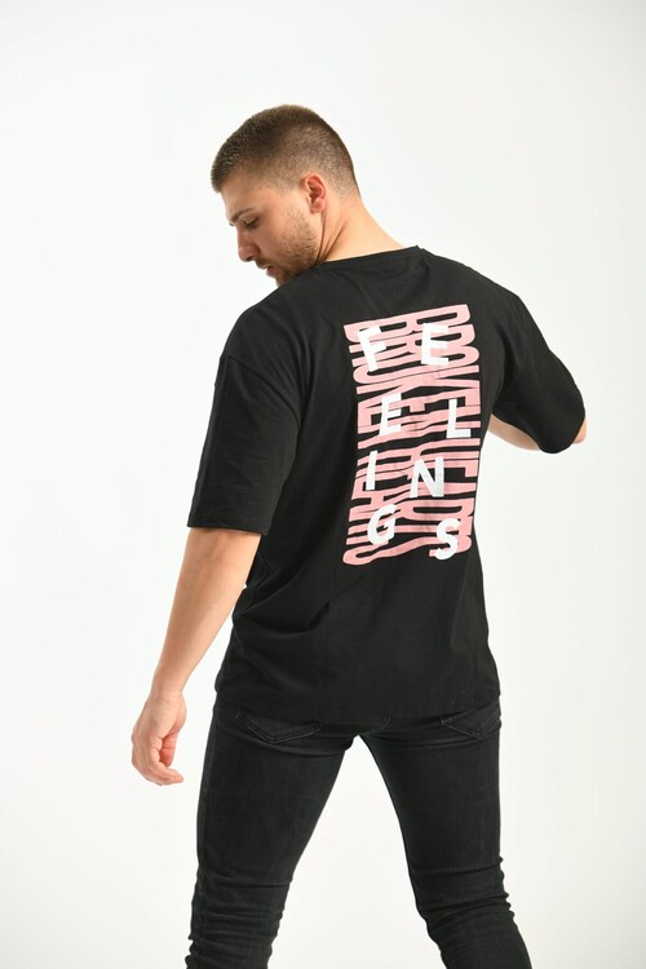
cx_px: 323
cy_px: 484
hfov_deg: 10.5
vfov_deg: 15.8
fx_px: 3499
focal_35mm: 130
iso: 100
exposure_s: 1/160
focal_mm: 130
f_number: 5.6
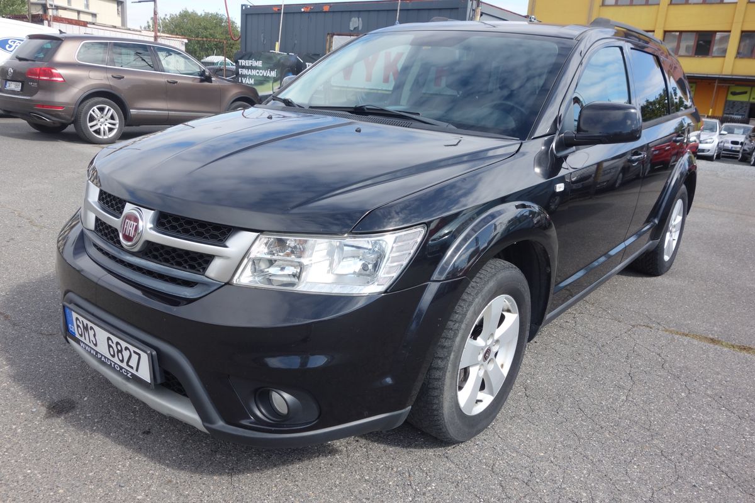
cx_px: 378
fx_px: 587
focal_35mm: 28
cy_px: 252
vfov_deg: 46.4
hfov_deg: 65.5
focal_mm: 10.4
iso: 125
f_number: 5.6
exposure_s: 1/200
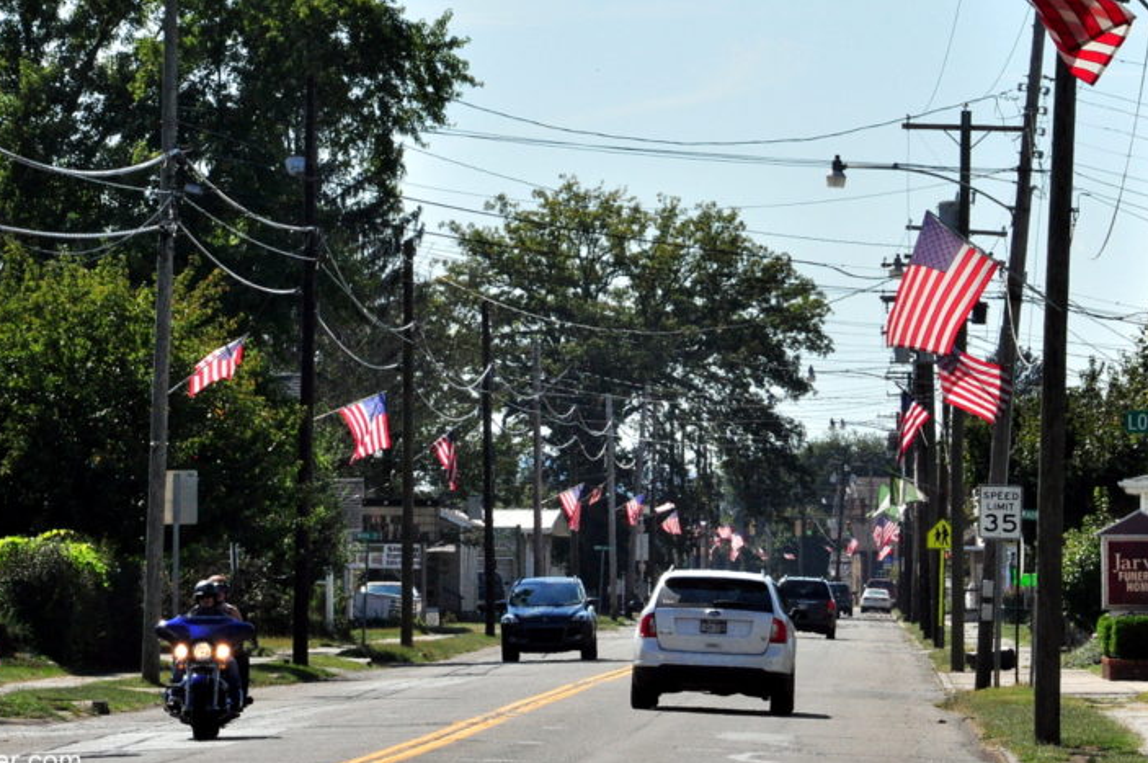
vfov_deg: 6.2
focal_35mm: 222
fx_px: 7071
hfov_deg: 9.3
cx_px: 500
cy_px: 355
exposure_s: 1/640
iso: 1000
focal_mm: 130
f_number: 22
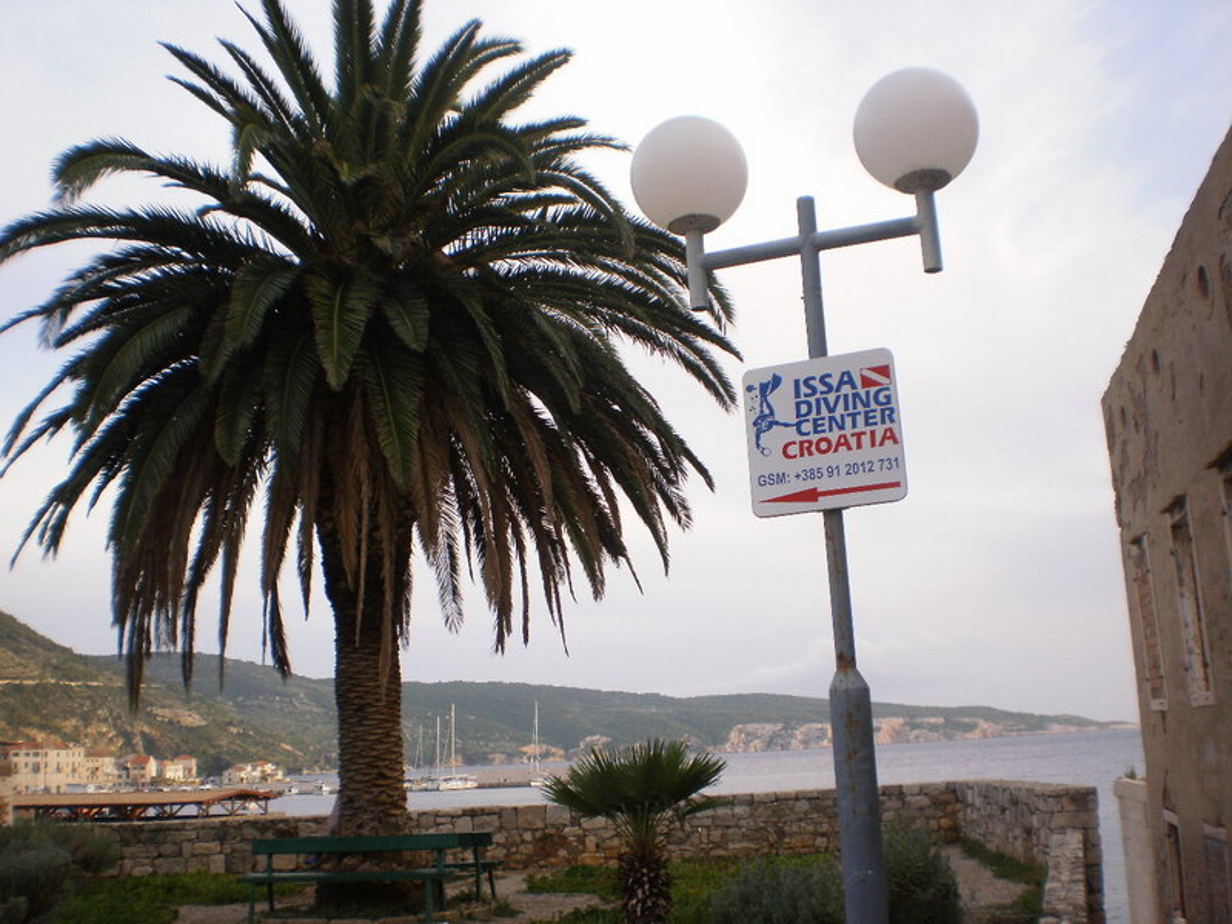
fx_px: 1352
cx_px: 616
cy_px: 462
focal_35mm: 38
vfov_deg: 37.7
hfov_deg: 49.0
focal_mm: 6.3
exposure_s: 1/125
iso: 100
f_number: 4.6
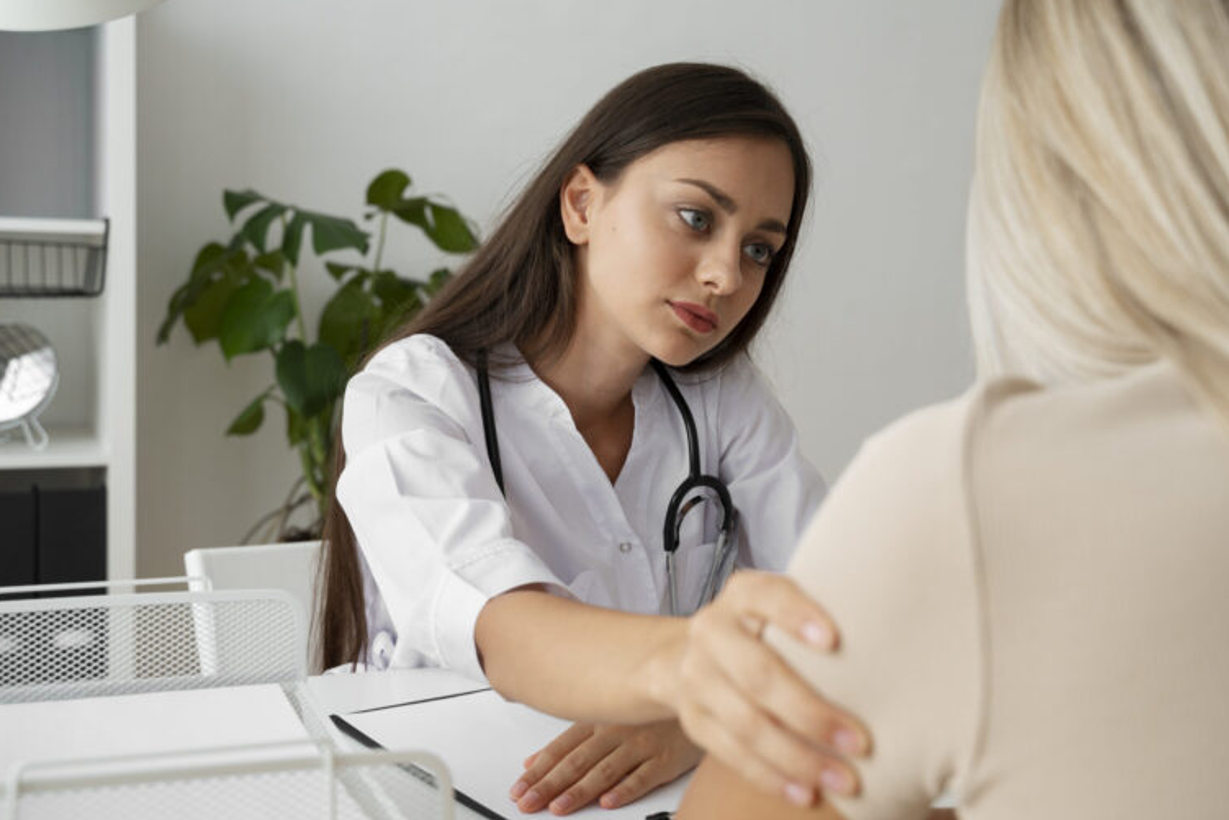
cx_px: 635
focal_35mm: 43
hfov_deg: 45.4
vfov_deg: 31.2
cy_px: 408
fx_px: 1468
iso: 500
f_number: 4
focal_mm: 38
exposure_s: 1/250
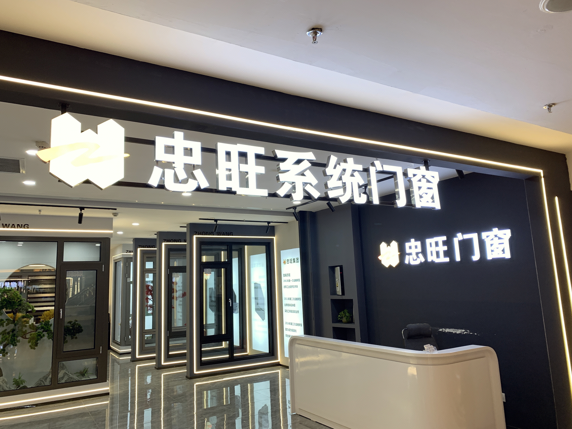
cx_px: 286
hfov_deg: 67.3
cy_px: 214
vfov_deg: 53.1
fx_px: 430
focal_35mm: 26
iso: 25
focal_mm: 4.25
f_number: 1.8
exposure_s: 1/100
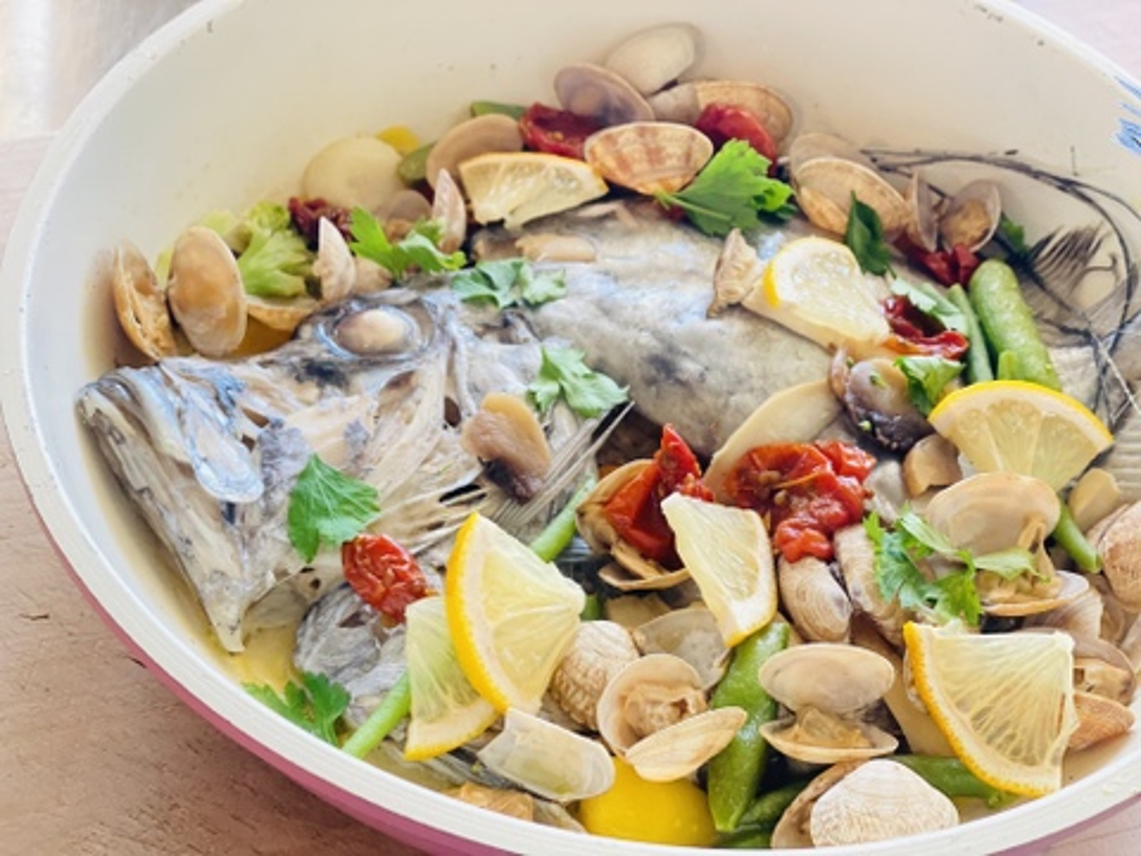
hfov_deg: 36.8
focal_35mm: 52
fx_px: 1714
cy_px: 428
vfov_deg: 28.0
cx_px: 570
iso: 250
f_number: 2
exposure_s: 1/114
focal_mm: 6
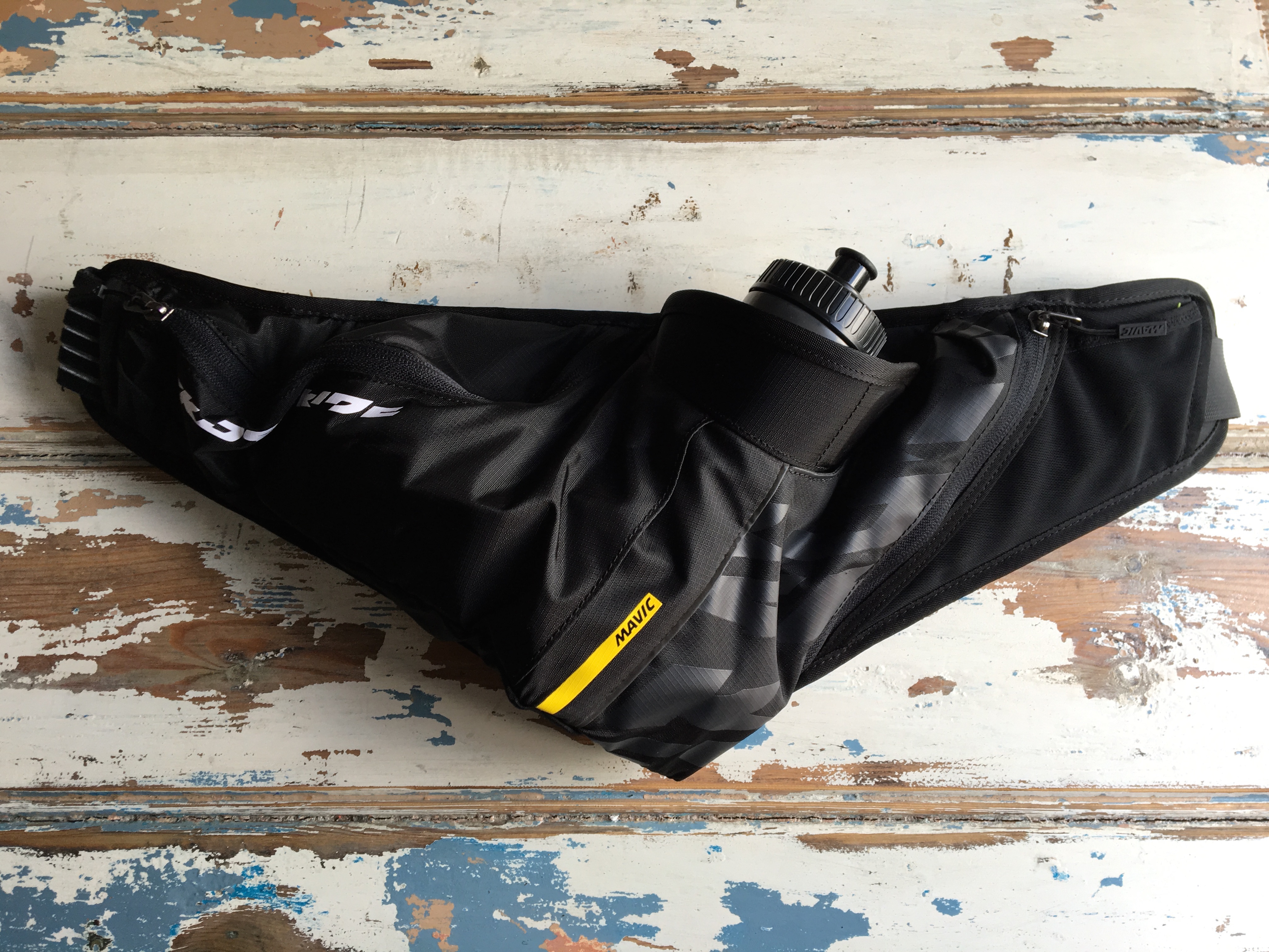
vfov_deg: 48.2
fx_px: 1063
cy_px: 476
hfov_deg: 61.7
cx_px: 634
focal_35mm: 29
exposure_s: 1/50
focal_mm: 4.15
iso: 32
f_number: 2.2
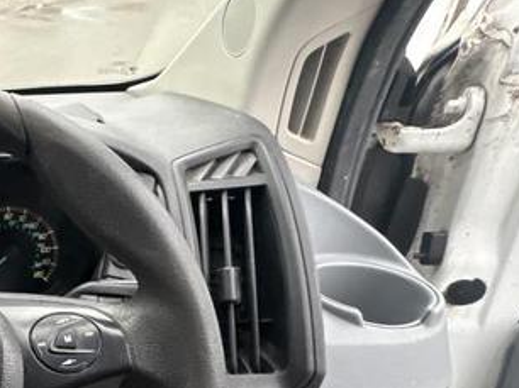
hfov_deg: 33.0
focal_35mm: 41
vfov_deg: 33.9
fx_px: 614
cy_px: 319
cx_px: -166
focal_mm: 2.22
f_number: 2.2
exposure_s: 1/60
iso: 500
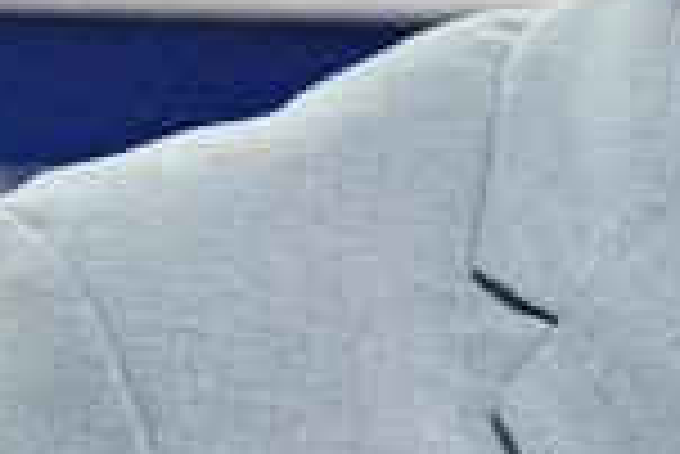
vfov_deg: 1.9
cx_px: 1063
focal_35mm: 740
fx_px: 13991
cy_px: -198
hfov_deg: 2.8
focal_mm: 140
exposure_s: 1/400
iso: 3200
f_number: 2.8
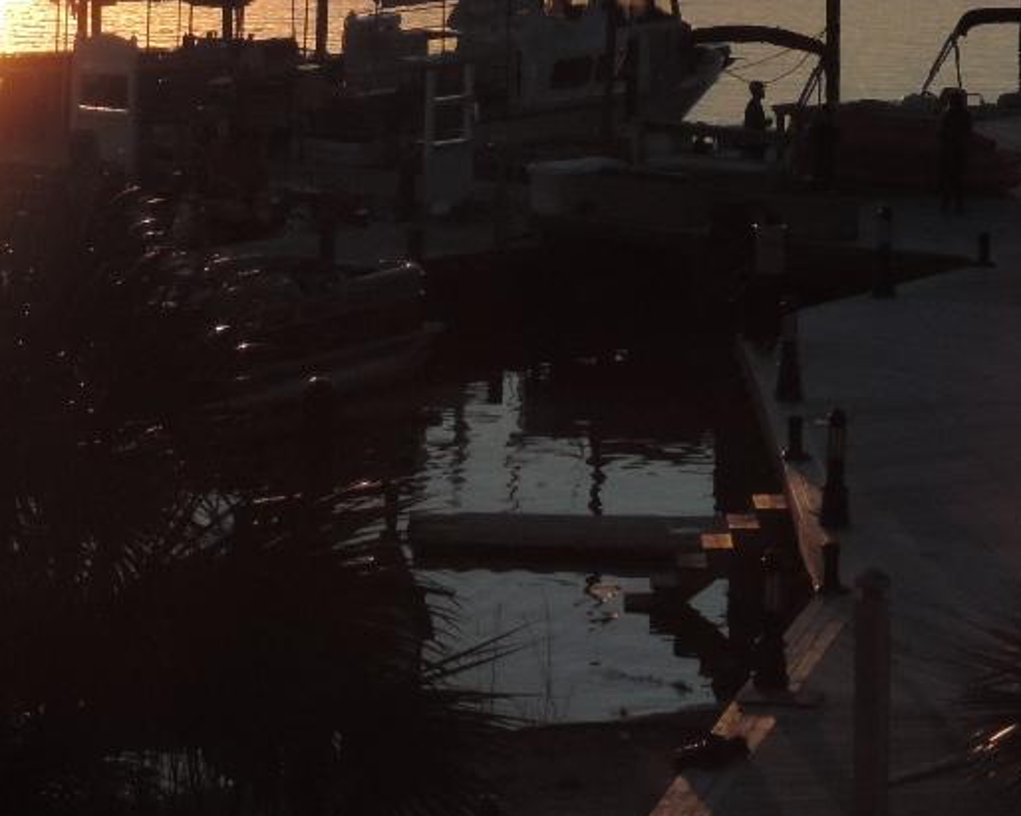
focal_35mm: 228
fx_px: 6888
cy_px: -159
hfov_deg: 8.5
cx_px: 173
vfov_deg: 6.7
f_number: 3.9
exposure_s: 1/2000
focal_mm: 13.3
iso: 200
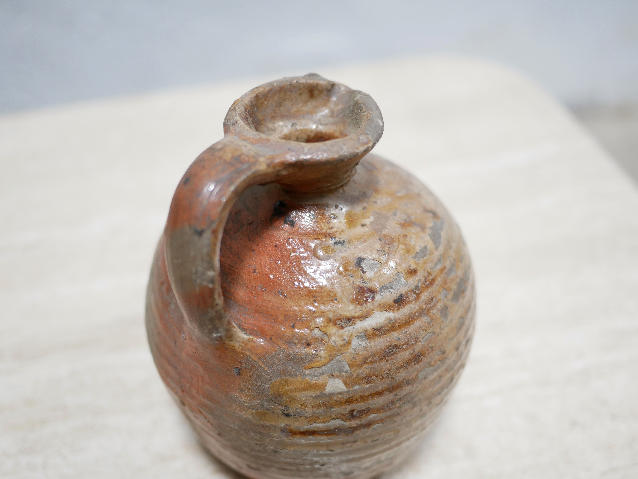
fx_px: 738
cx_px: 319
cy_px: 240
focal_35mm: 40
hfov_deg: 46.8
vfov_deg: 36.0
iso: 320
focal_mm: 20
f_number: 1.7
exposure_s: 1/60
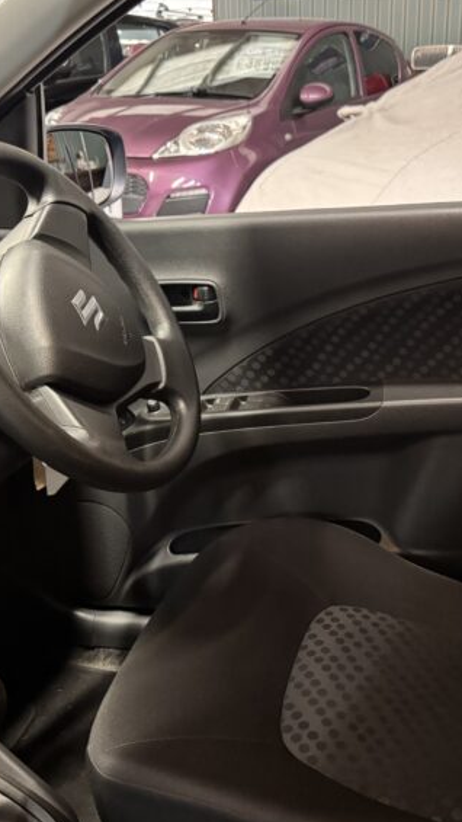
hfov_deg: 31.3
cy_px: 406
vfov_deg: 54.0
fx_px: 805
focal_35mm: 37
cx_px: 356
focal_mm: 6.76
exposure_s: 1/33
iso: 800
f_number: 1.78
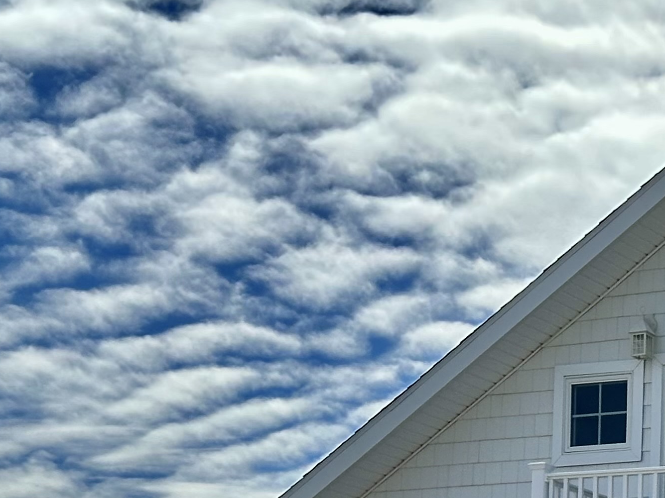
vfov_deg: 9.9
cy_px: 735
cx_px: 918
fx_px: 2785
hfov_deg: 13.1
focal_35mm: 145
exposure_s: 1/7634
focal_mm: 6.86
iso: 64
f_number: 1.78
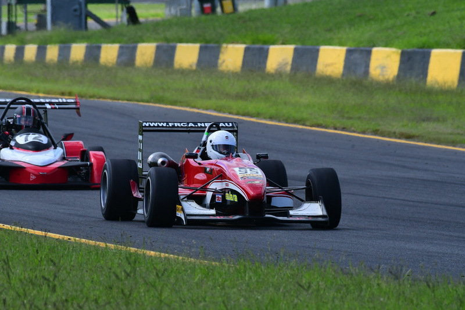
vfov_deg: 1.8
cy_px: 155
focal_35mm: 750
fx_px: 9690
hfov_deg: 2.7
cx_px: 232
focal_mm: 500
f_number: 13
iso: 800
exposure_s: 1/640
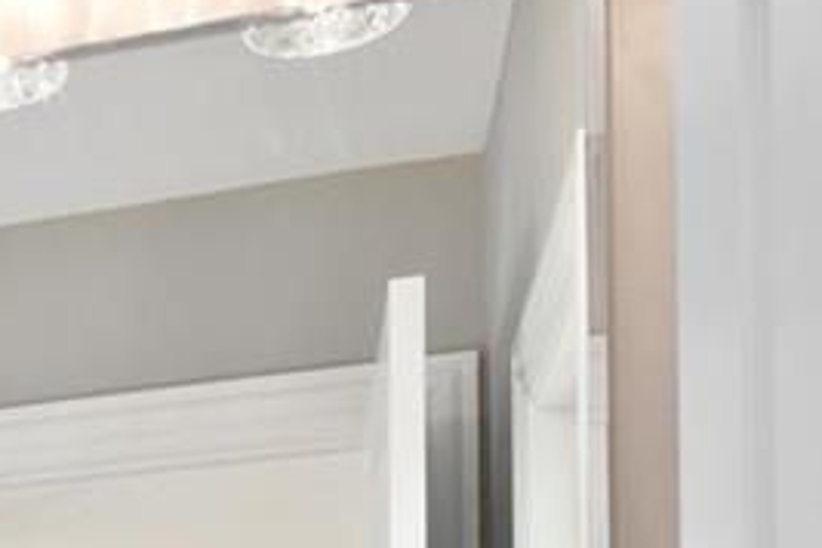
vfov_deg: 12.2
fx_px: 2192
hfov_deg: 15.7
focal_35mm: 96
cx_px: -917
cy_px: 1179
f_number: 8
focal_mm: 8
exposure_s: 1/8
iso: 400
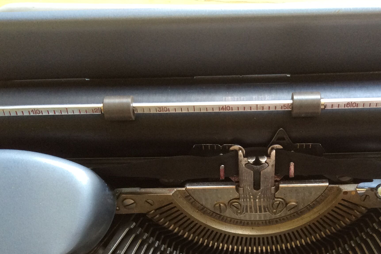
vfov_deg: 26.4
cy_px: 211
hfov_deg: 39.2
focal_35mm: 50
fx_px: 529
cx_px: 251
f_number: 2.4
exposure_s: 1/25
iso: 80
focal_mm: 3.3
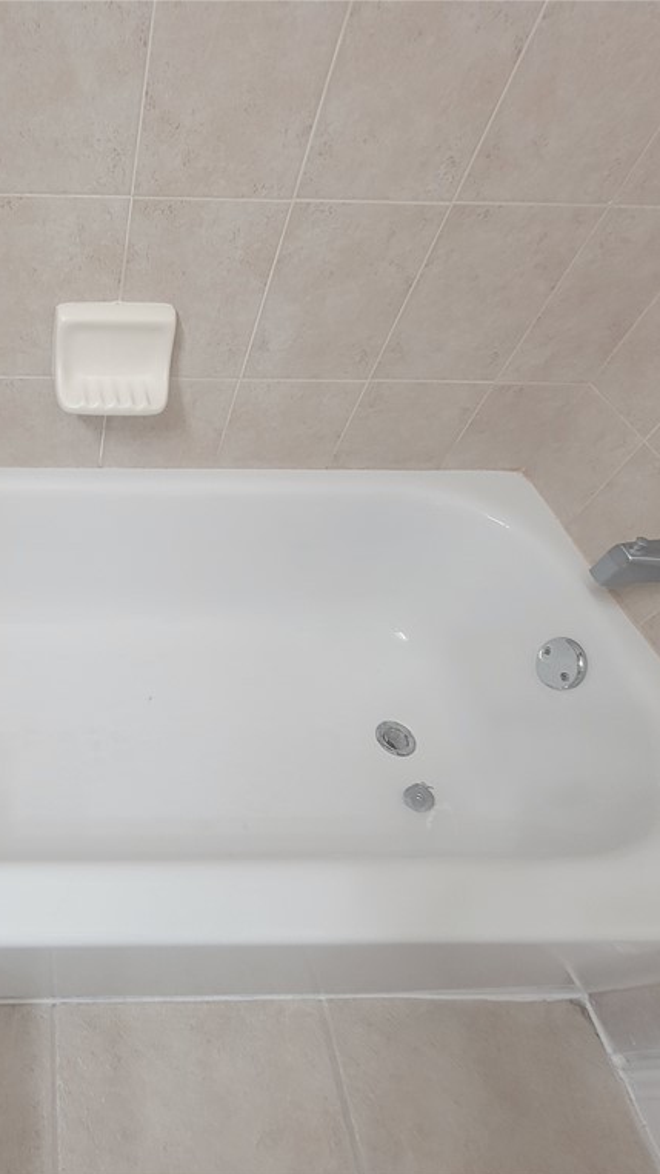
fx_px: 591
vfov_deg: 89.6
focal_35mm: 19
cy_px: 589
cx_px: 32
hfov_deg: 49.8
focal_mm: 2.2
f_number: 2.2
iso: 250
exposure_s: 1/60
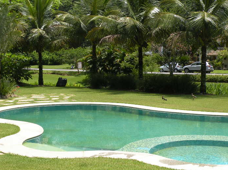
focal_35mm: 62
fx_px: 408
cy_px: 109
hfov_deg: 31.2
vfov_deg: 23.6
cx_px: 128
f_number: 4.5
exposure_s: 1/464
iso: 64
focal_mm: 7.4
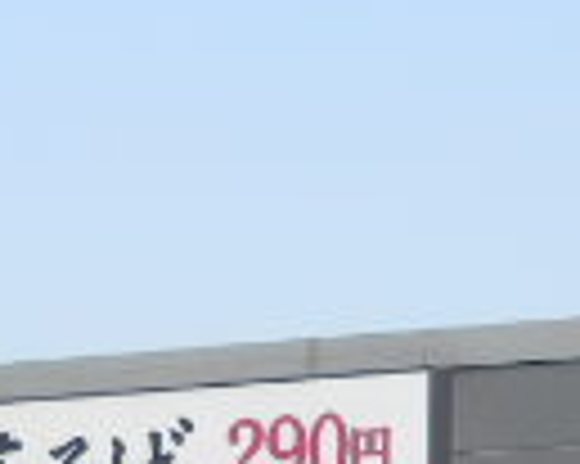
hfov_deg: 4.5
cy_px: 667
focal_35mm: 426
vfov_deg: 3.6
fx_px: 7307
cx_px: 373
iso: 80
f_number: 5.1
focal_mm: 15.5
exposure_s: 1/320
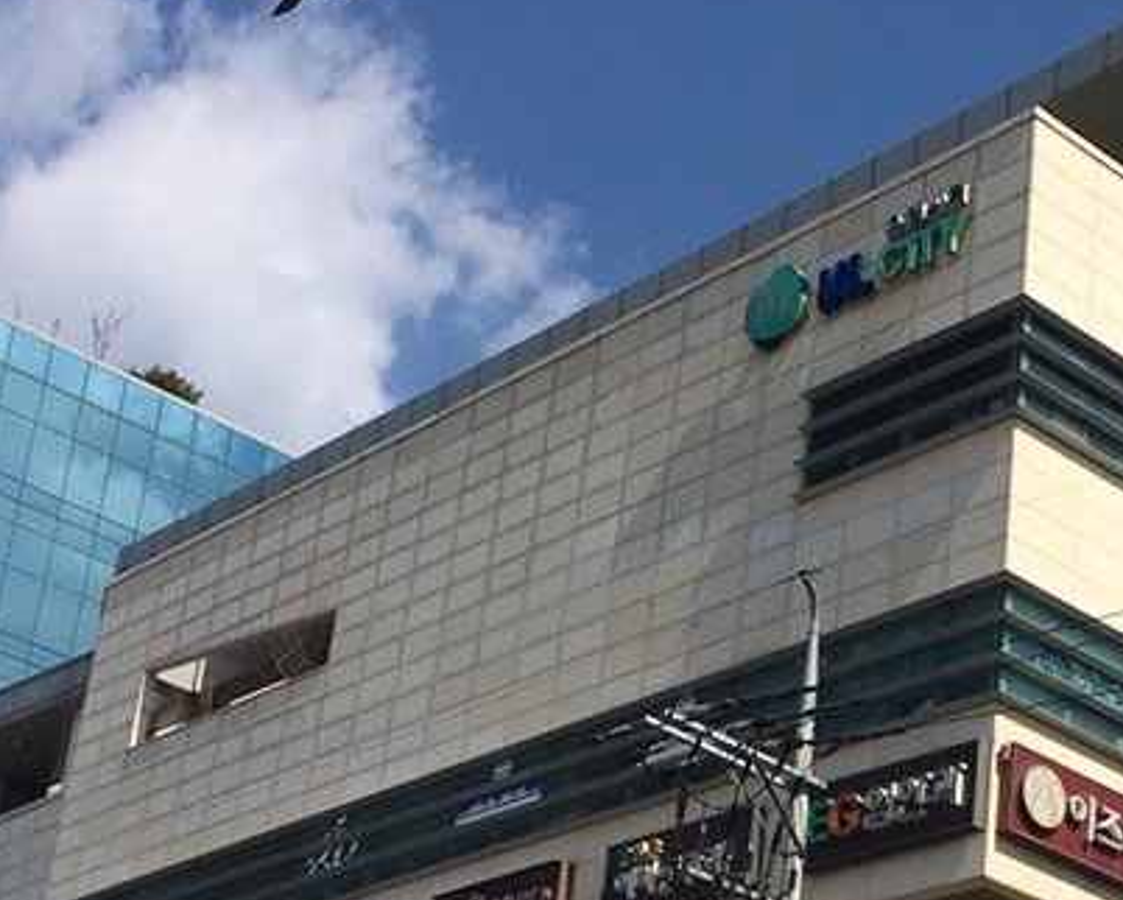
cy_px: 794
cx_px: 816
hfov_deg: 23.6
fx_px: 2660
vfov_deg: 18.9
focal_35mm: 80
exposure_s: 1/4274
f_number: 2.2
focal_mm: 4.15
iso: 25
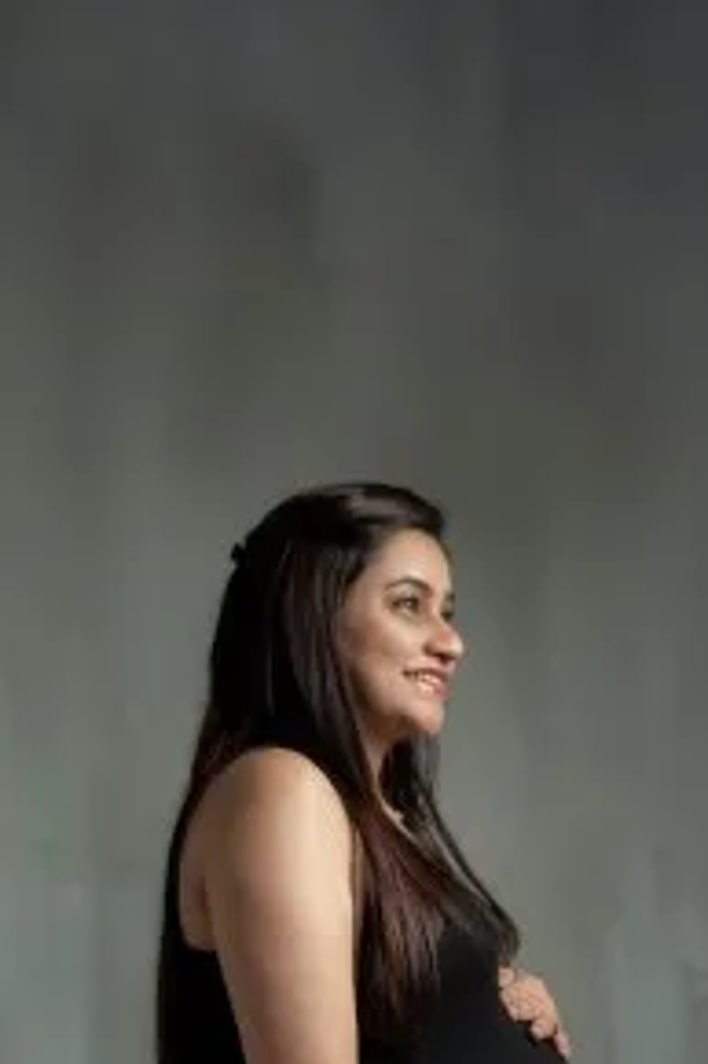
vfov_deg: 33.3
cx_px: 411
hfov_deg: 23.3
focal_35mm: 58
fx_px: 1713
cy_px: 877
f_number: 2.5
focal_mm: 35
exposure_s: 1/250
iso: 400
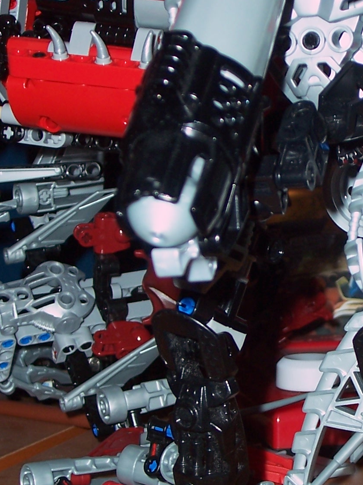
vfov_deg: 18.0
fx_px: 1524
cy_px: 232
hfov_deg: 13.4
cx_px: 363
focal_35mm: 109
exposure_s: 1/60
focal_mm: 8.6
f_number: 3.4
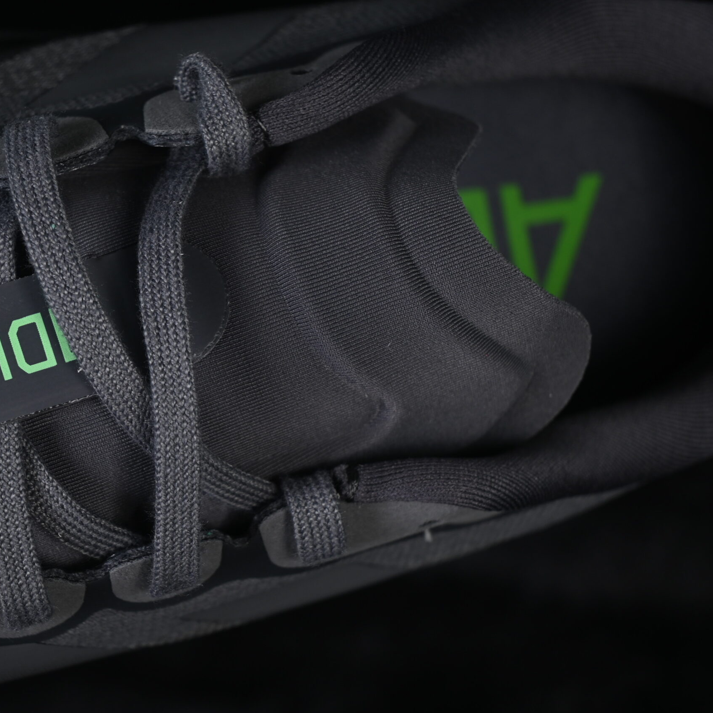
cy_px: 358
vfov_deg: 18.1
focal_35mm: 96
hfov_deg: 18.0
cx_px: 189
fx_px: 2237
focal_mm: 50
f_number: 6.3
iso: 160
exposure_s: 1/60
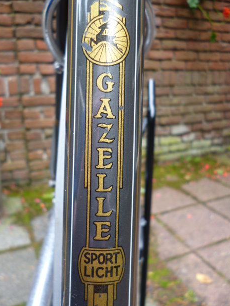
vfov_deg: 61.7
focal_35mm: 29
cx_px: 114
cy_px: 155
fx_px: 257
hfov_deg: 48.2
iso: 125
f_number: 3.1
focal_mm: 5
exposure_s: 1/60
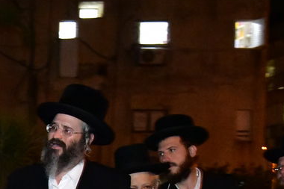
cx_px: -183
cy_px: 272
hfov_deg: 13.5
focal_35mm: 140
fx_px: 1104
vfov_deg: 9.5
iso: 16000
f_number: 5.6
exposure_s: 1/100
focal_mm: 38
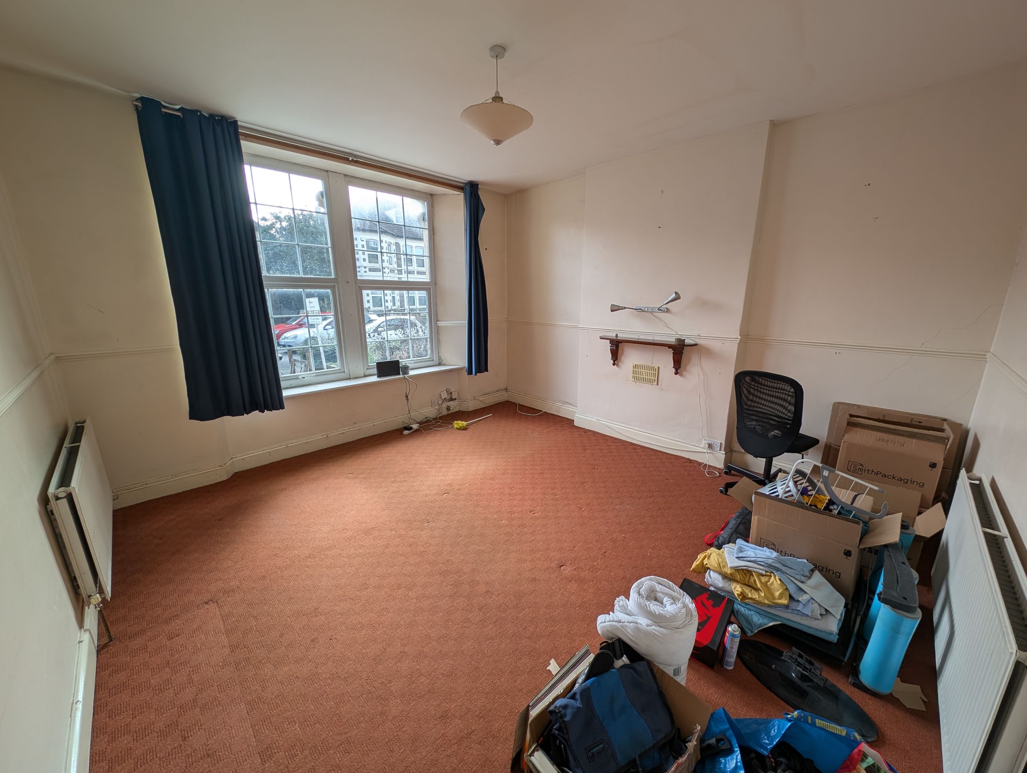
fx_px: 357
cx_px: 514
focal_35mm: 12
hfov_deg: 110.5
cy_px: 386
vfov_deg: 94.6
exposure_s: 1/145
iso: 35
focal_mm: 2.23
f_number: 1.95
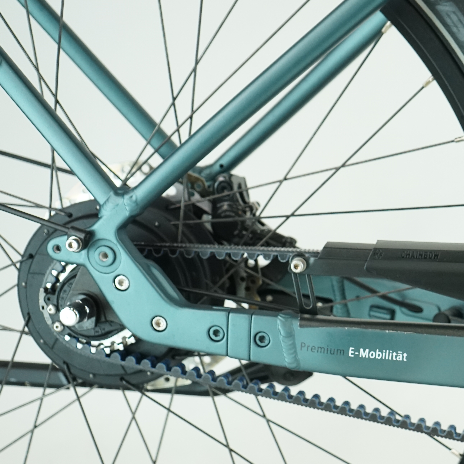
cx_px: 527
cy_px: 348
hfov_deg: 19.9
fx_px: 1259
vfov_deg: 20.7
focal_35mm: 83
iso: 1600
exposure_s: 1/200
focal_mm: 42
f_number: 5.6
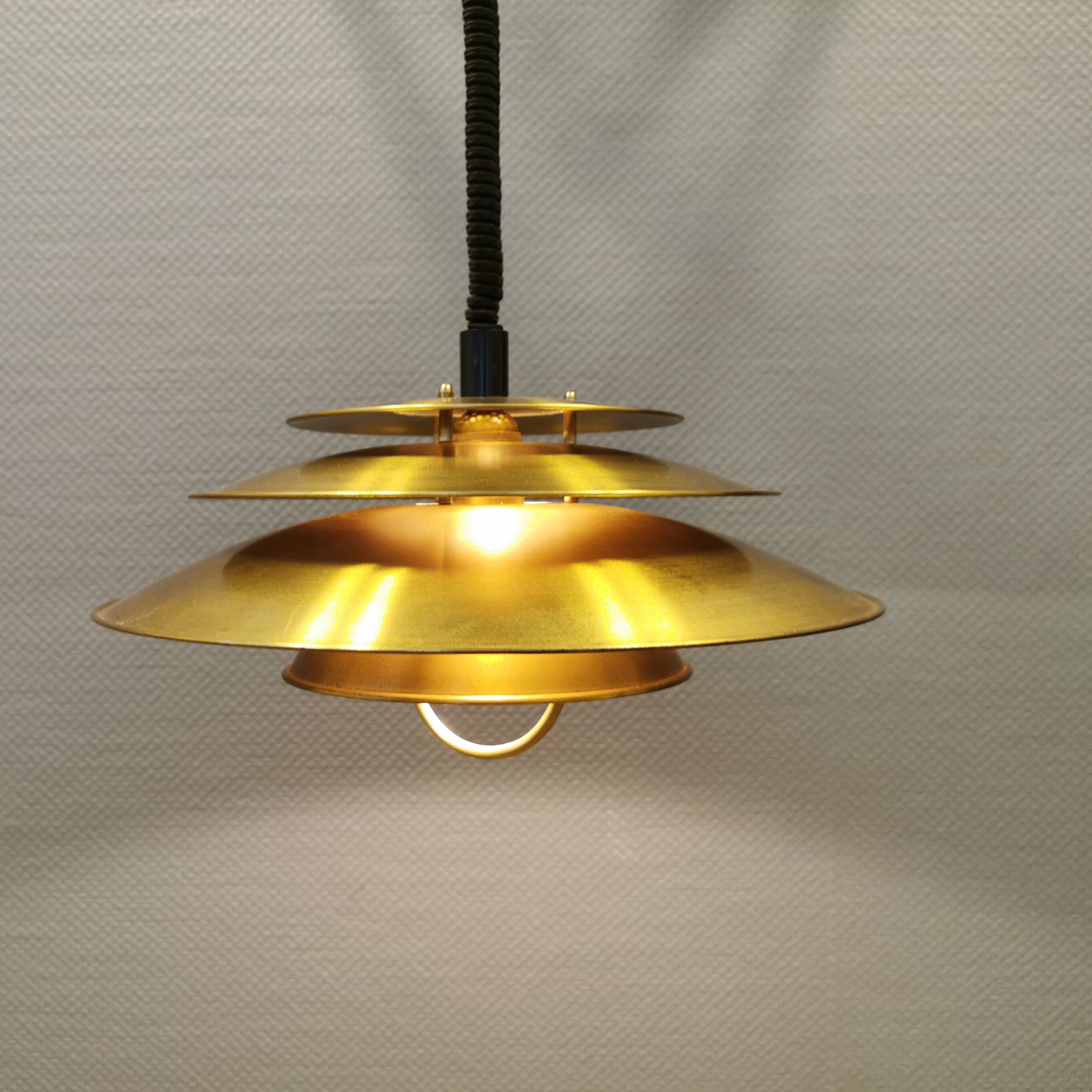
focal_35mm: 32
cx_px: 488
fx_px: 1142
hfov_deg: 51.0
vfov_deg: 51.1
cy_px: 544
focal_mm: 5.56
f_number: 1.6
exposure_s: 1/50
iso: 160
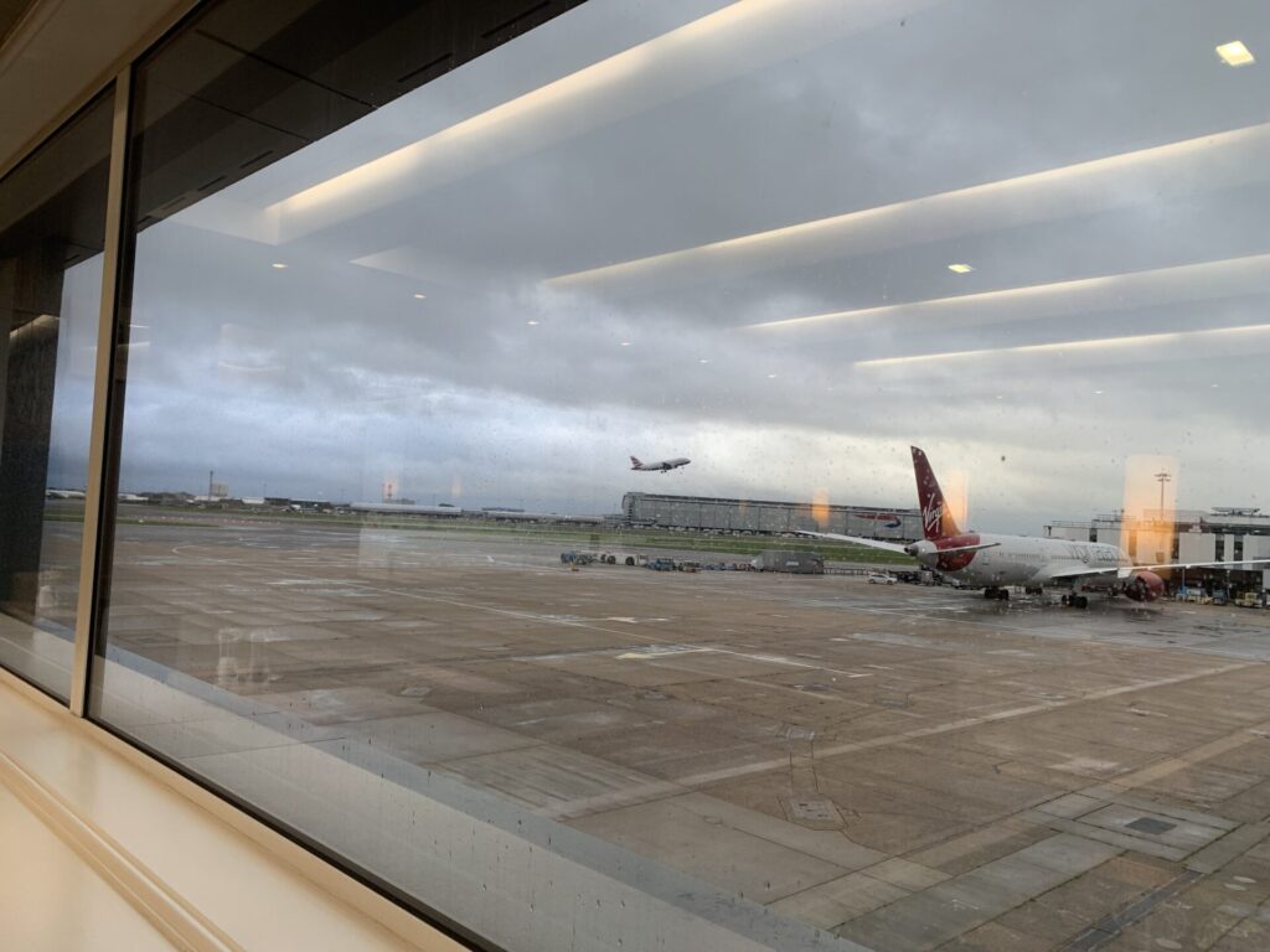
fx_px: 954
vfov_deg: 53.1
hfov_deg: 67.3
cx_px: 635
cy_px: 476
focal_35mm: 26
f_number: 1.8
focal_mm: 4.25
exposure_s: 1/100
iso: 50
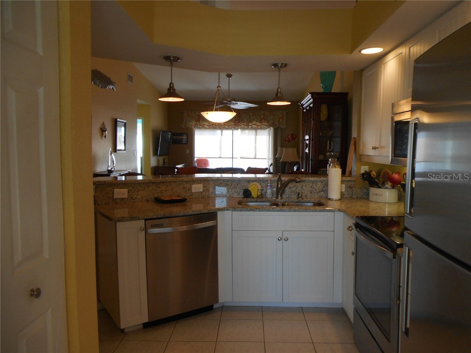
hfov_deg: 67.3
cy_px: 176
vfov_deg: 53.1
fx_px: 354
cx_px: 236
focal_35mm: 26
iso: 110
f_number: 3.2
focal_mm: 4.6
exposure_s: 1/30
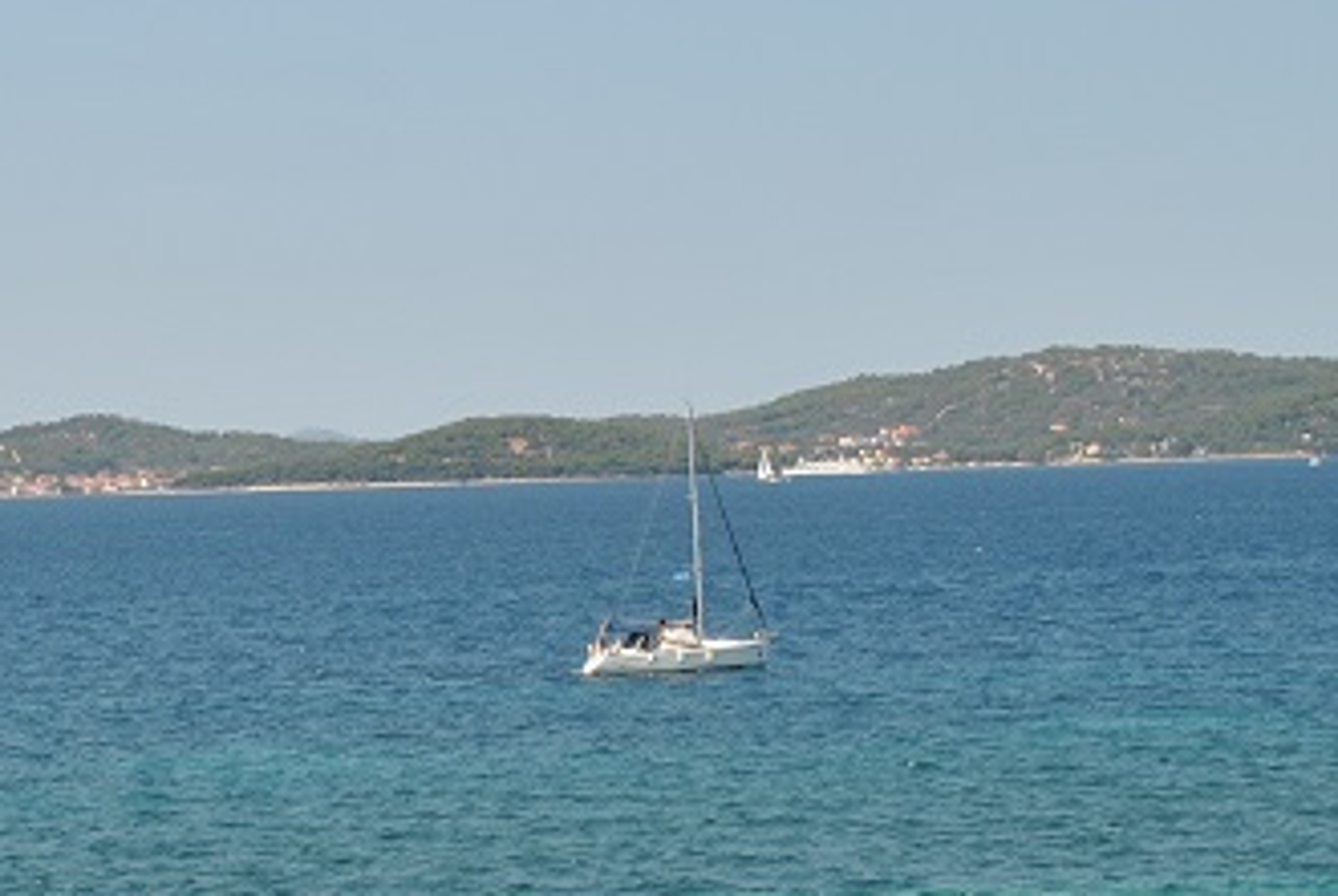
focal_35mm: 117
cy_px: 403
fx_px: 4367
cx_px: 330
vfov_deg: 11.7
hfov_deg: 17.3
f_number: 8
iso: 100
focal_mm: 29
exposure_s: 1/250
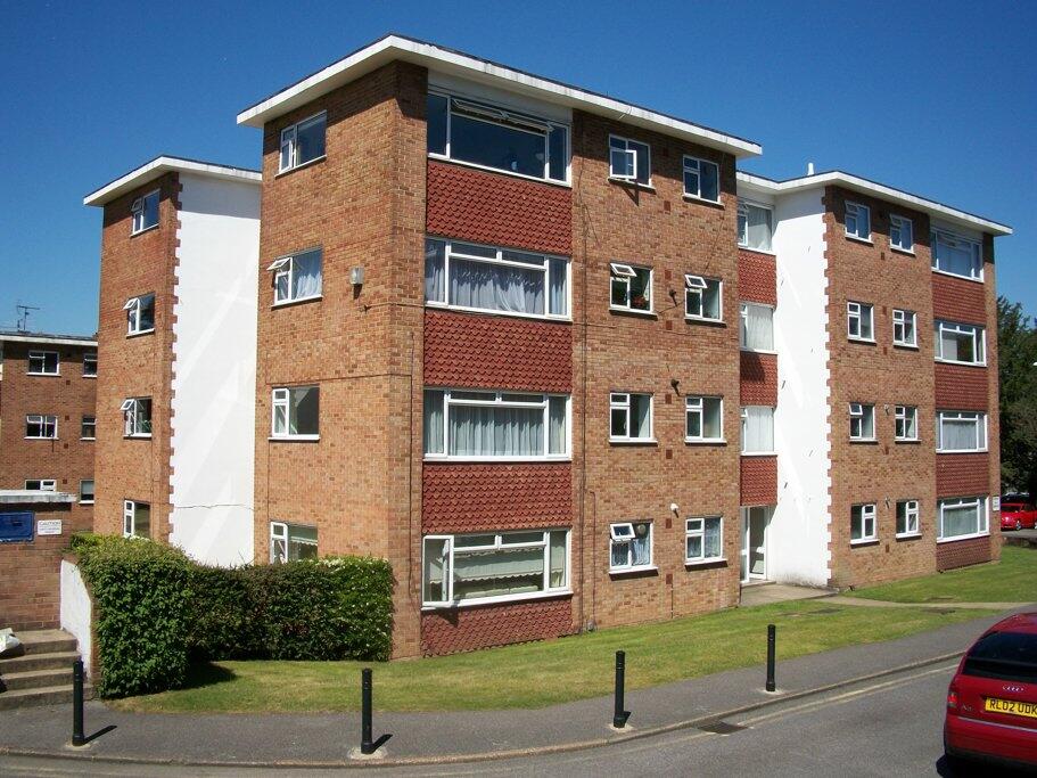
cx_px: 518
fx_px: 1048
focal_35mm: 35
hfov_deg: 52.6
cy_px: 389
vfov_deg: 40.7
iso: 80
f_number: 5.6
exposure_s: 1/500
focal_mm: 6.3
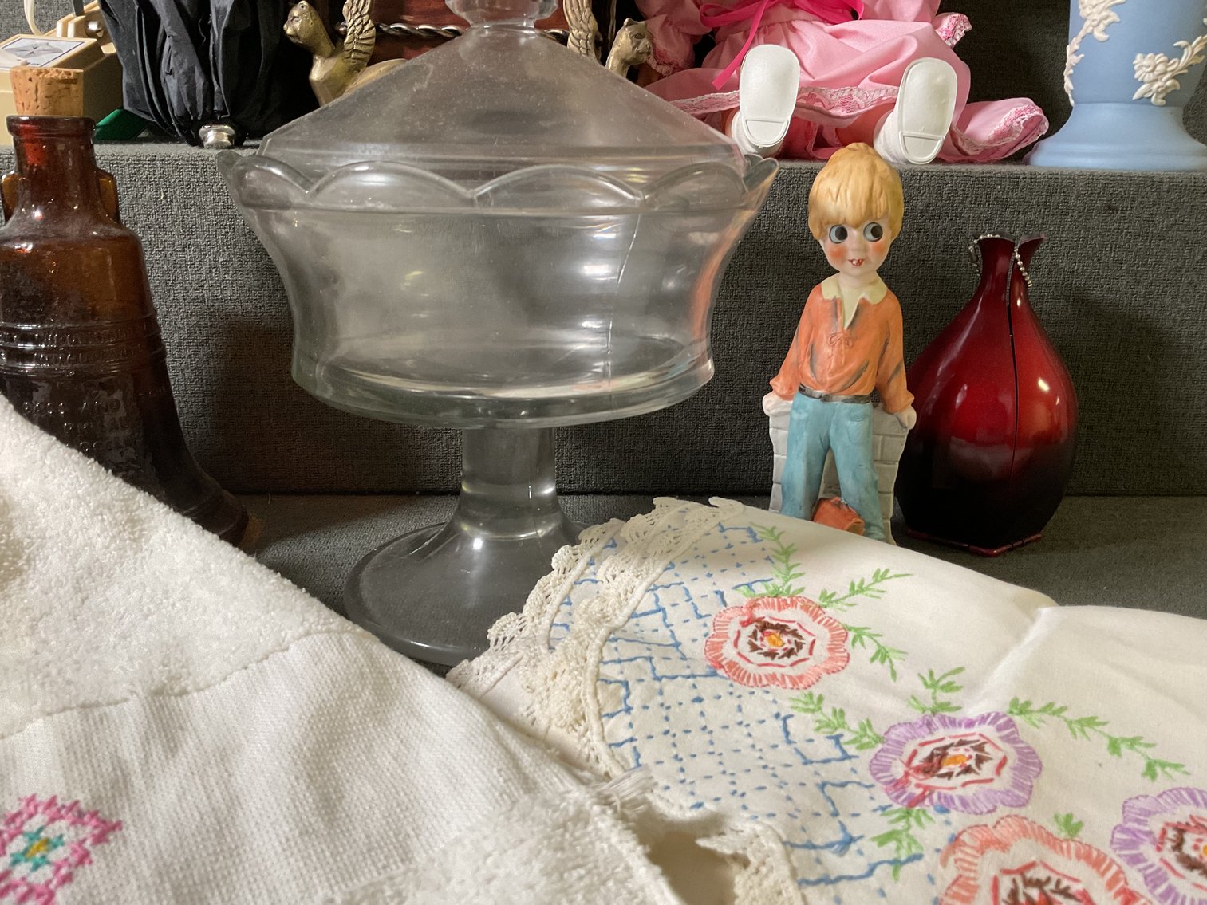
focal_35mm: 29
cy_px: 452
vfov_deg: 48.2
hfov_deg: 61.7
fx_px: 1011
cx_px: 604
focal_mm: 3
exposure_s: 1/60
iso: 125
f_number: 1.8
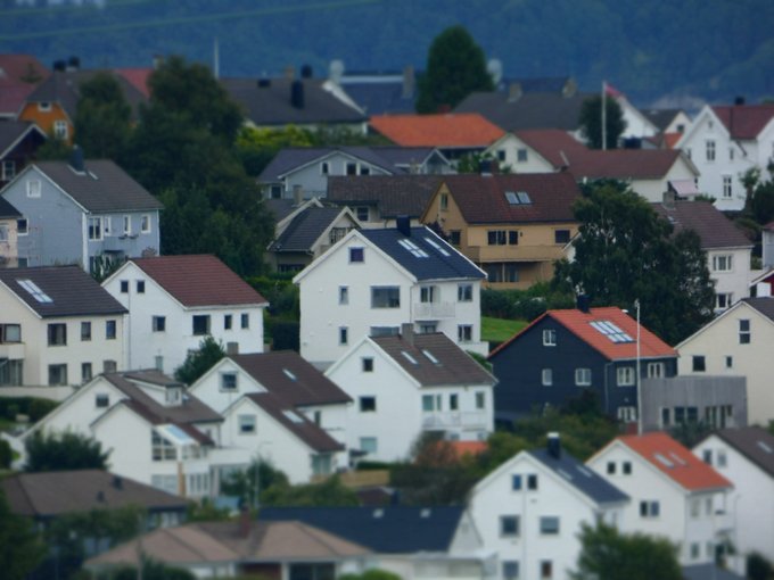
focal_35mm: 1152
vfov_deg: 1.3
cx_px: 387
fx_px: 25758
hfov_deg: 1.7
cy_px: 290
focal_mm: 206.4
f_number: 5.8
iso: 80
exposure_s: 1/320
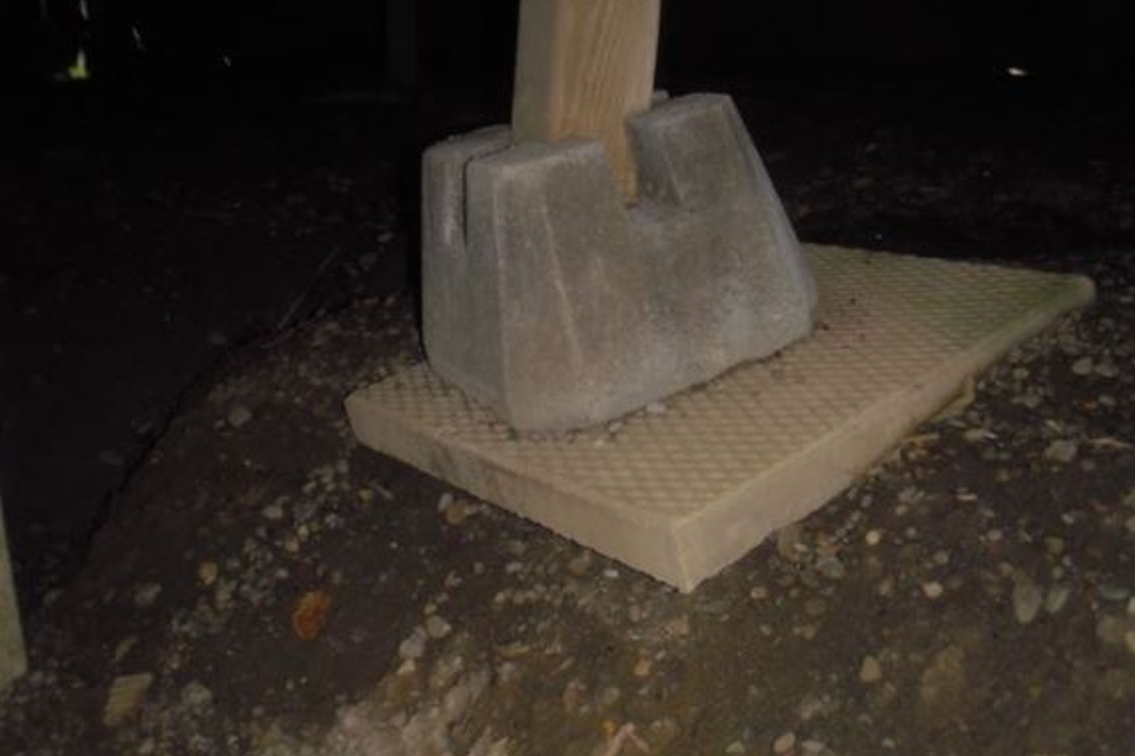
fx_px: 1261
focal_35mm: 40
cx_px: 563
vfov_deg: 33.4
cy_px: 401
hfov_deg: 48.5
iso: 125
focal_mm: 6.7
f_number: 3.5
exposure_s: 1/30
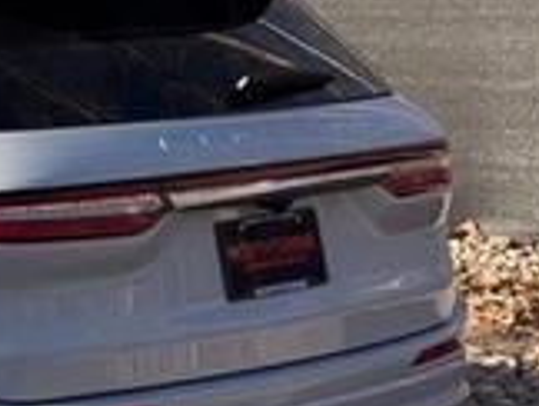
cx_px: -279
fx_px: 2323
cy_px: 280
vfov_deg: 10.0
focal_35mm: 149
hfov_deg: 12.5
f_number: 1.78
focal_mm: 6.76
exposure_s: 1/4878
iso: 64
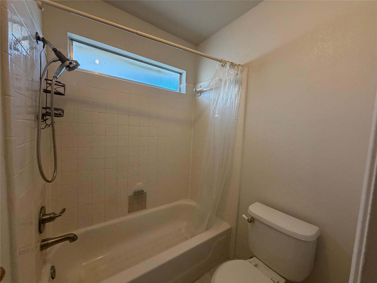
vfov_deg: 85.7
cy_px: 142
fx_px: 152
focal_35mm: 14
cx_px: 188
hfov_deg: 102.1
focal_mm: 2.22
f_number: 2.2
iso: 250
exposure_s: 1/60
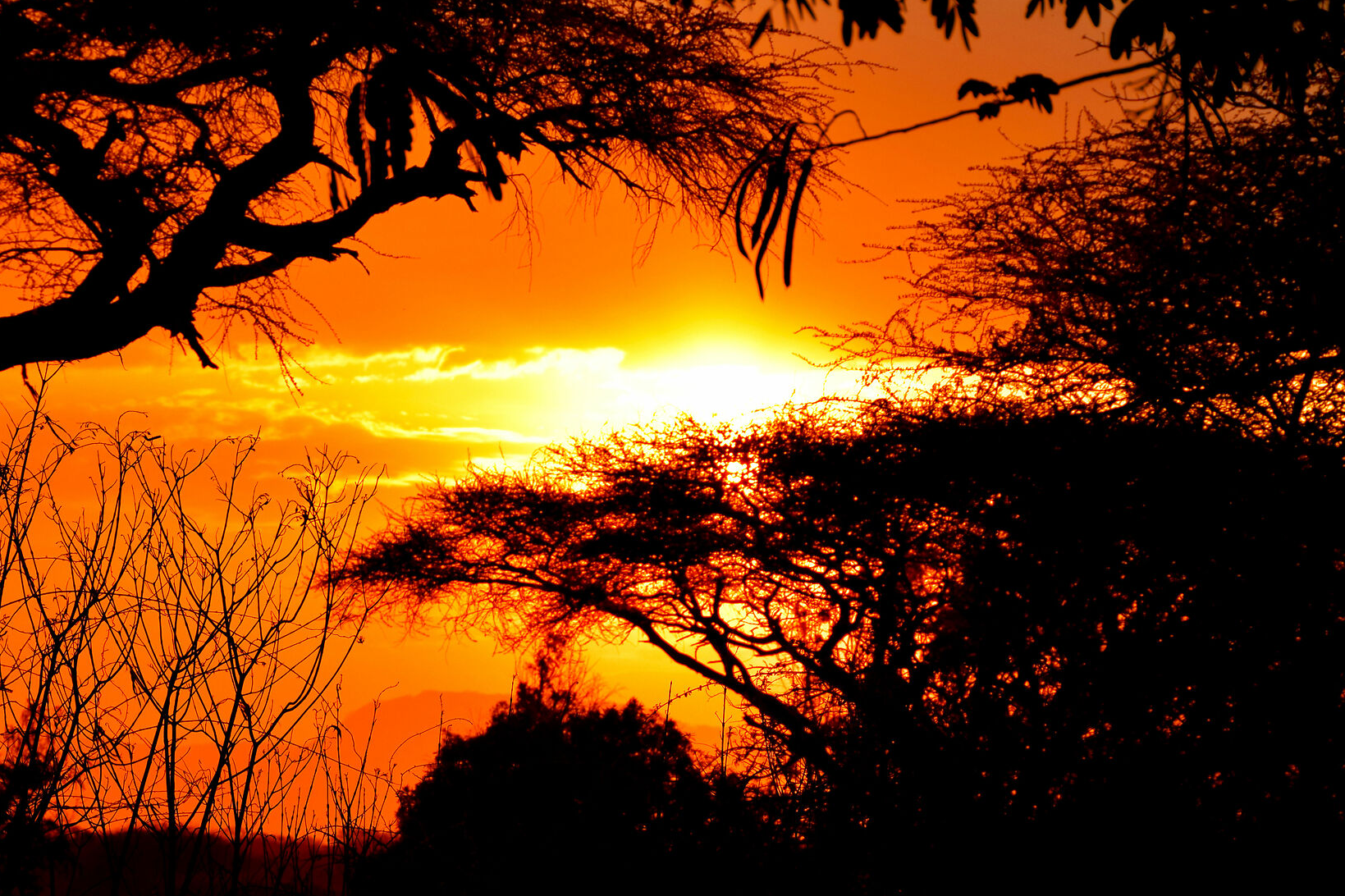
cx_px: 552
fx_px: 5416
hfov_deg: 14.1
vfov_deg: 9.4
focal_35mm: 145
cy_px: 626
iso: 200
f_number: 7.1
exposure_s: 1/320
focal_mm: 66
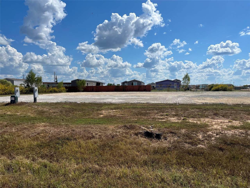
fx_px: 188
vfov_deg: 53.1
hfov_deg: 67.3
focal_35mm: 26
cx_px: 125
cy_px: 94
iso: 50
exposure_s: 1/8403
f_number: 1.6
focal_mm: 5.1
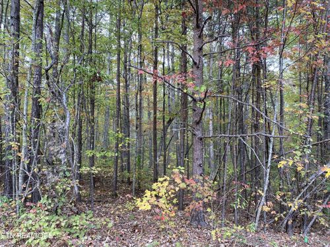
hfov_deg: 67.3
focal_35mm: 26
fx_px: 248
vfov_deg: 53.1
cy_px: 124
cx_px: 165
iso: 80
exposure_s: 1/121
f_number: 1.8
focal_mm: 4.25
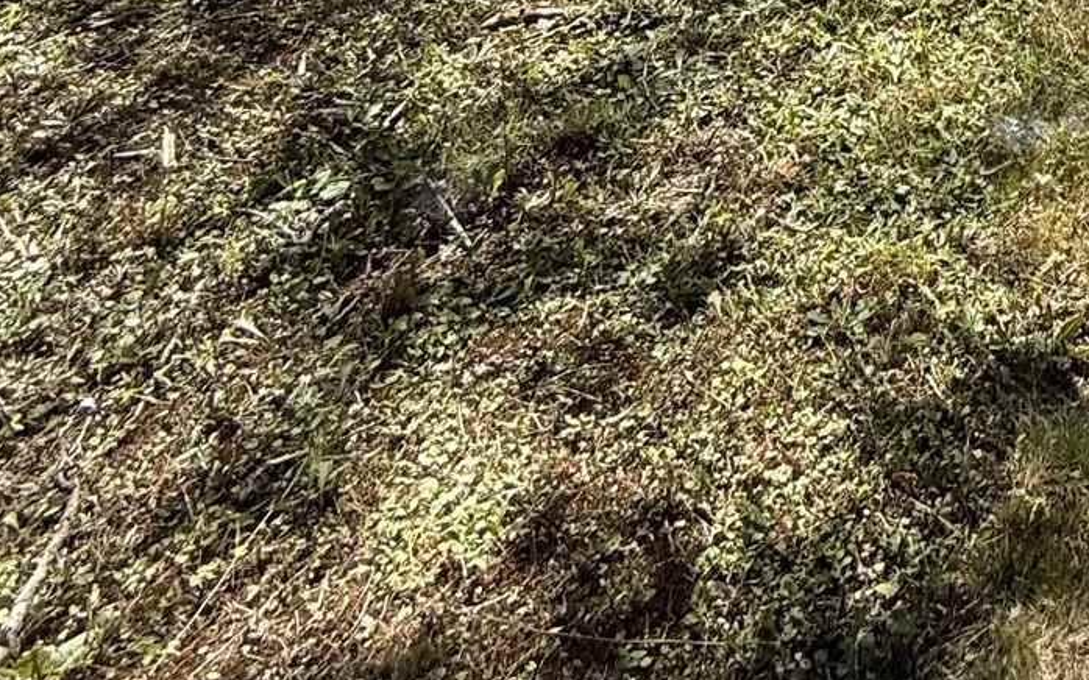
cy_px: -586
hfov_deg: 33.7
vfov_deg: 19.1
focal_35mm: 49
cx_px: 1292
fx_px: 1454
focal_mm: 2.22
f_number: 2.2
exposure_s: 1/482
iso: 50
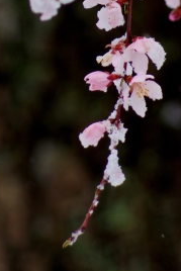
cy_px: 15
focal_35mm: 704
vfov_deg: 2.9
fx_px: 5302
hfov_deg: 2.0
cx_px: 27
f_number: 5.6
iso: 100
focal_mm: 210
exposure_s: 1/500
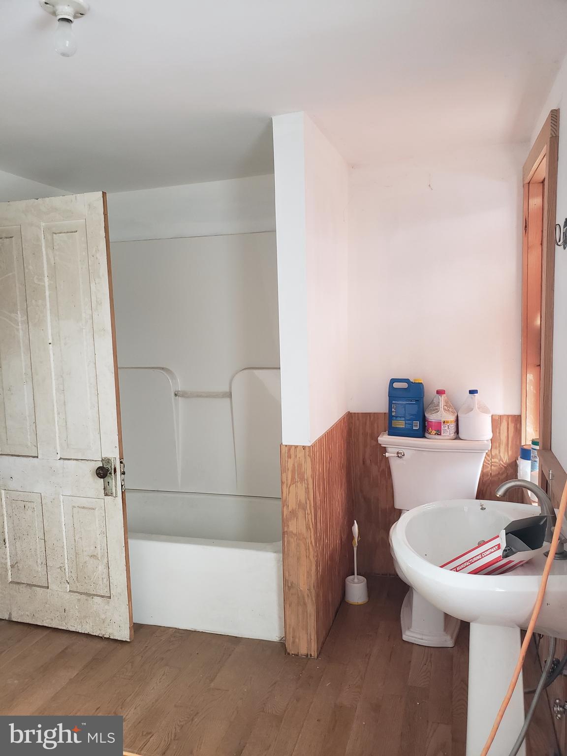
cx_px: 284
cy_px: 378
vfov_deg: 67.3
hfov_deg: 53.1
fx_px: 568
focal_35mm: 26
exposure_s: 1/60
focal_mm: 4.3
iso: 250
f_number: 2.4
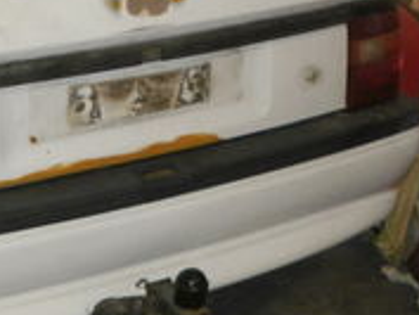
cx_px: -47
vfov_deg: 15.6
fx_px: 1139
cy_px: 59
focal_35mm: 94
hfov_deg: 19.9
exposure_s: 1/25
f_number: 2.6
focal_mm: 4.65
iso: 125
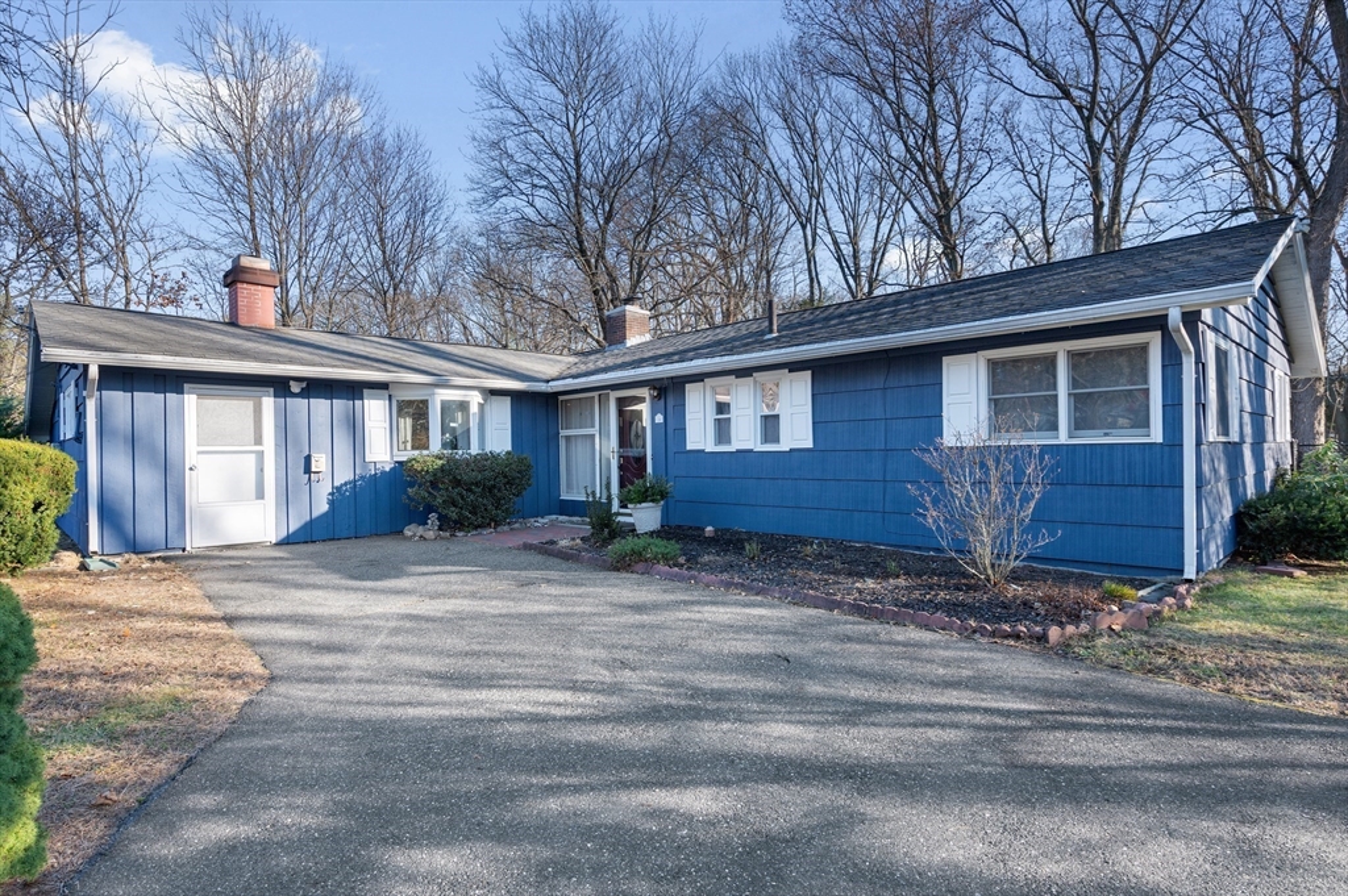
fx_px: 711
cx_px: 674
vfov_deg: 64.5
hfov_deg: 87.0
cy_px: 448
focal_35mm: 19
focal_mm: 19
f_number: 8
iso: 125
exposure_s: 1/200
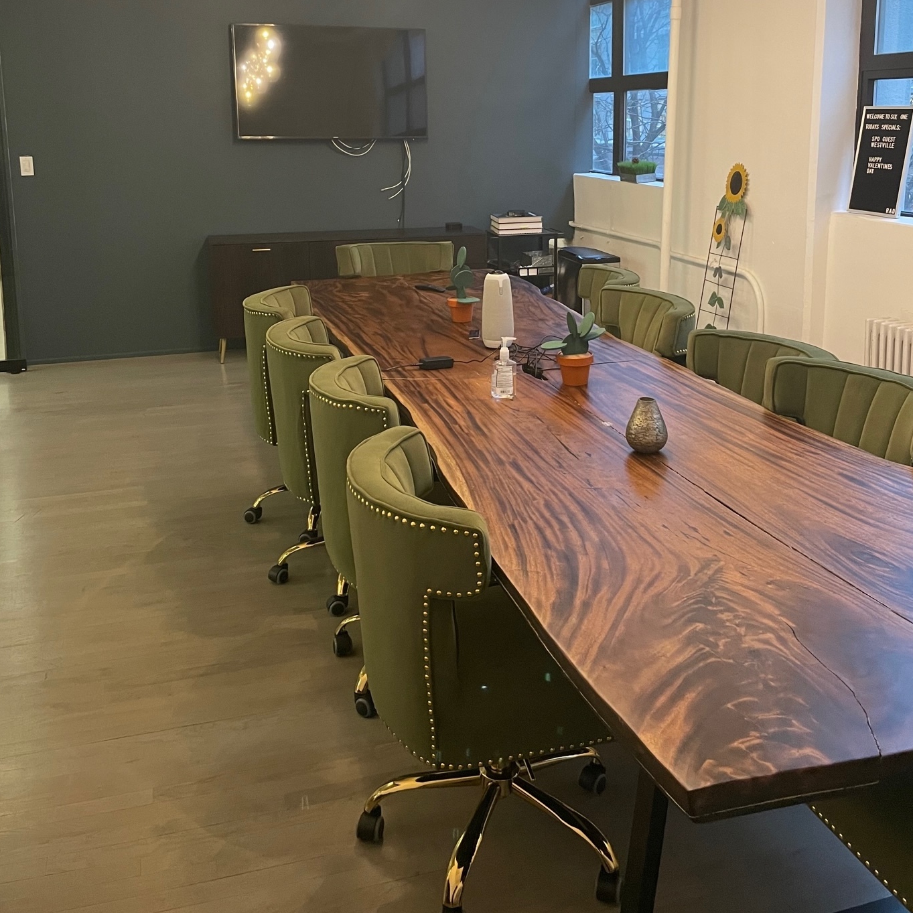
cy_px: 297
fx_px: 1015
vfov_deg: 47.6
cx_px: 500
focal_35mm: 34
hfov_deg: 48.4
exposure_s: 1/60
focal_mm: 4.2
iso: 320
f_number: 1.6
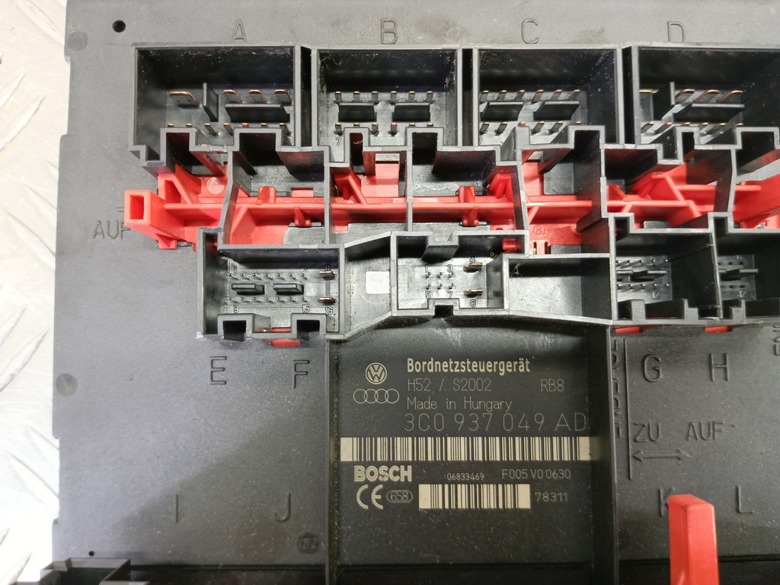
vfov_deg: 58.9
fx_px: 518
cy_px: 292
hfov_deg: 73.9
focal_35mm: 23
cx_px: 390
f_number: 1.6
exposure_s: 1/25
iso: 361
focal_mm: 4.11
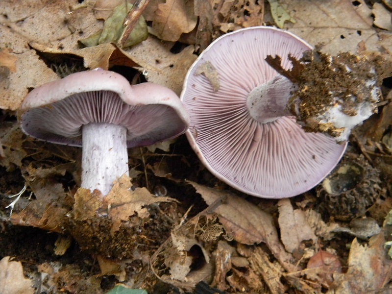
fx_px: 940
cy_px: 147
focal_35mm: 83
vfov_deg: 17.8
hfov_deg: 23.6
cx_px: 196
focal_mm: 15.1
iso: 400
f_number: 4.5
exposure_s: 1/5.6
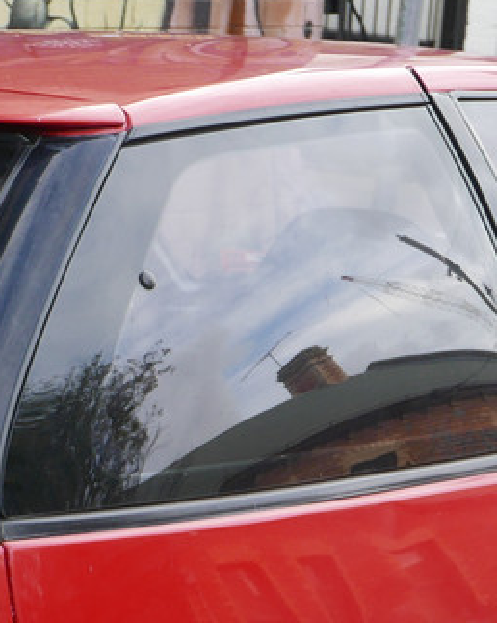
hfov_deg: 8.8
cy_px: 638
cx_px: 63
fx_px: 3202
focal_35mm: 174
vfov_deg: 11.0
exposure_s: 1/125
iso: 200
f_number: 4
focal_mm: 22.7
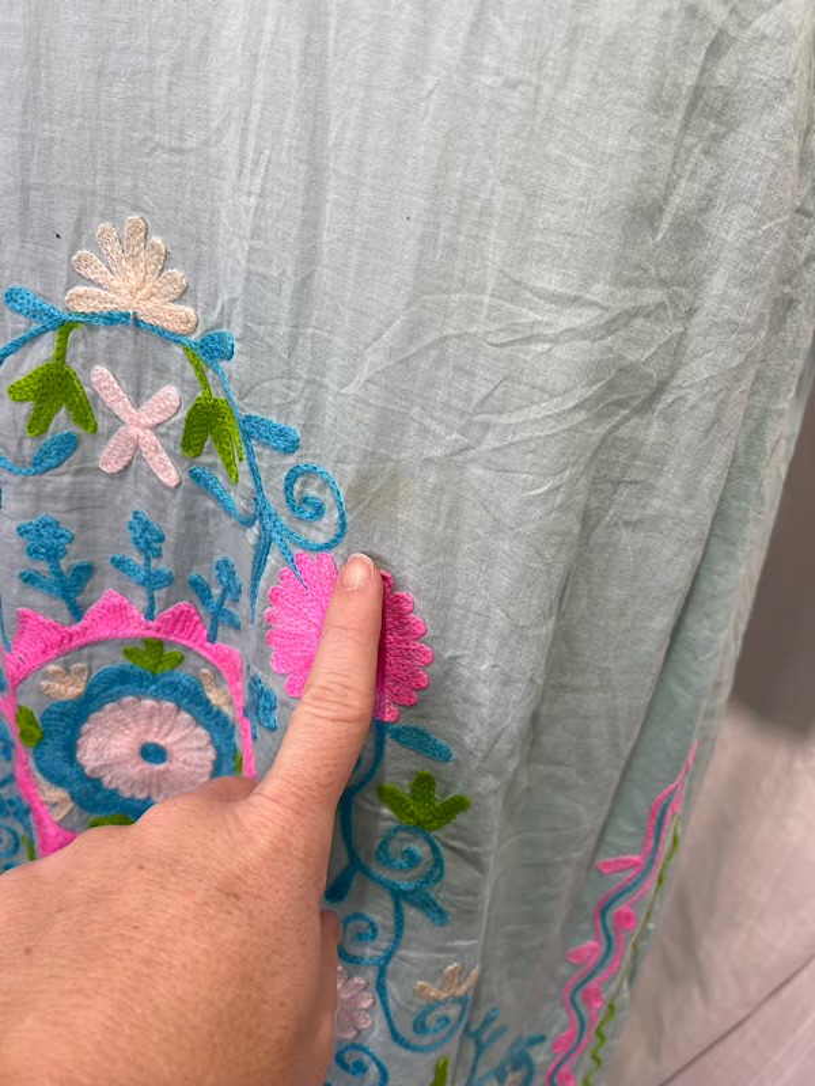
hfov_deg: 54.9
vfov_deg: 69.4
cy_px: 543
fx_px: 785
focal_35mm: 25
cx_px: 408
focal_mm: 5.1
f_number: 1.6
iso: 32
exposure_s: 1/133
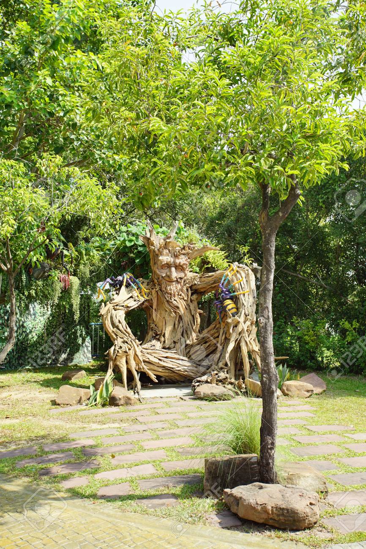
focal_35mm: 37
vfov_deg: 51.9
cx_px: 183
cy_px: 274
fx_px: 565
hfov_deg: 35.9
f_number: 8
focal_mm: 37
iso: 100
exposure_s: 1/90
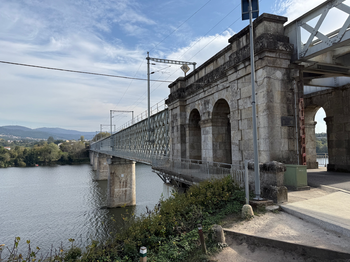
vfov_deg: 56.8
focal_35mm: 24
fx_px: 243
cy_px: 131
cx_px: 175
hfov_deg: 71.6
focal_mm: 6.76
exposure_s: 1/4673
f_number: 1.78
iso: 80
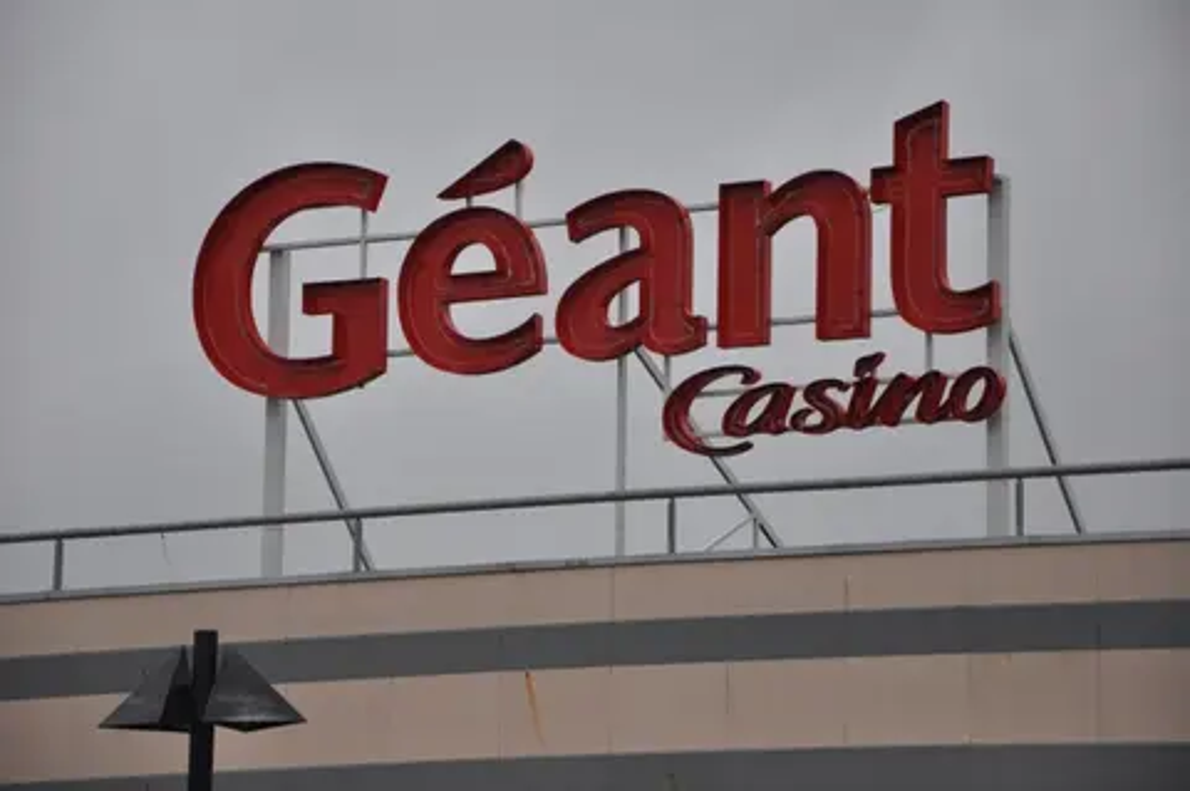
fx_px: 5201
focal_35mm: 158
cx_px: 595
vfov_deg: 8.7
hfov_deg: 13.1
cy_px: 396
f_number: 5.6
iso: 640
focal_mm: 105
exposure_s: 1/1250
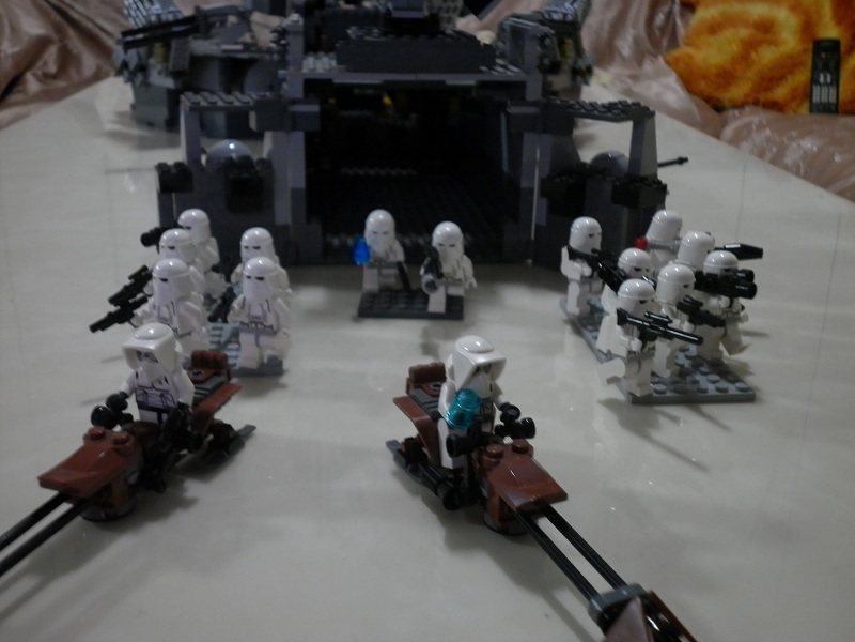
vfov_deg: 36.8
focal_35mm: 39
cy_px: 321
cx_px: 428
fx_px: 963
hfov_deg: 47.9
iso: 200
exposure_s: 1/13
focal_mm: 7.1
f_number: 3.3
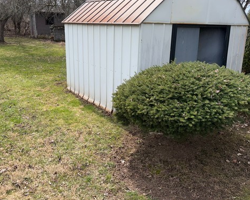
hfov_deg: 55.7
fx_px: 237
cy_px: 86
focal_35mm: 32
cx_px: 126
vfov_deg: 45.7
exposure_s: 1/3759
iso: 50
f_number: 1.78
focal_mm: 6.76
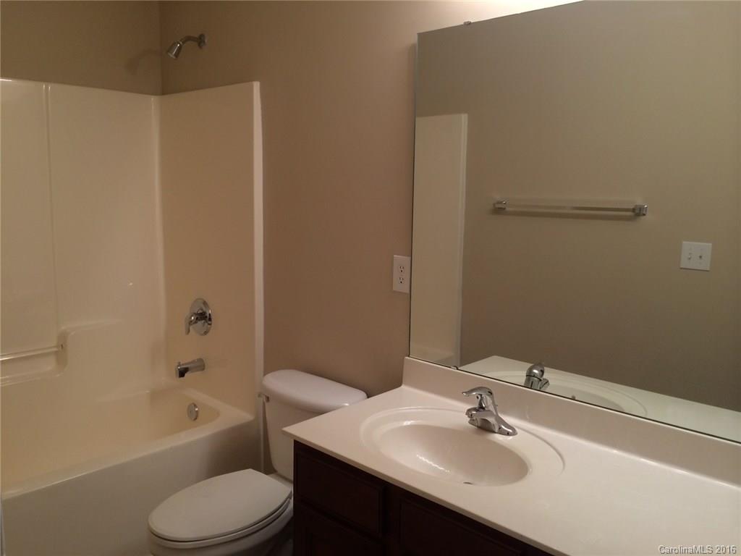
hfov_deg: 60.0
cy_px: 278
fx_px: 642
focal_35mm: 30
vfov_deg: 46.8
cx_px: 370
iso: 40
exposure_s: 1/30
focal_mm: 4.12
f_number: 2.2
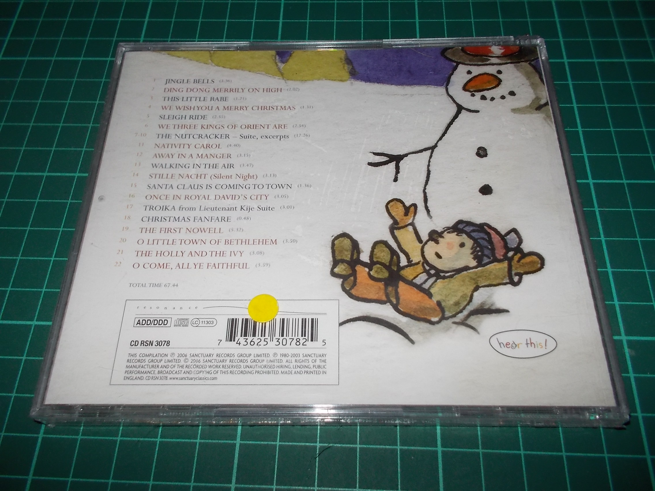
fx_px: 549
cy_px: 246
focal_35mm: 29
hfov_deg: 61.7
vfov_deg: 48.2
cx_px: 328
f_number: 3.3
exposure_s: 1/30
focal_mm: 4.1
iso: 200
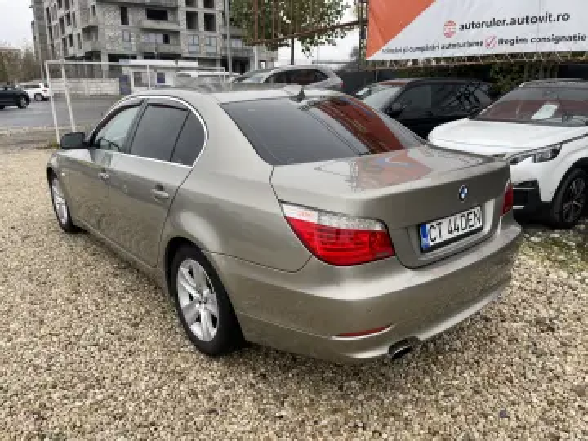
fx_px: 425
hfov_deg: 69.4
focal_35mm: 25
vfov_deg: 54.9
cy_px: 220
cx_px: 294
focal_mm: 5.1
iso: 32
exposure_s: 1/121
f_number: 1.6
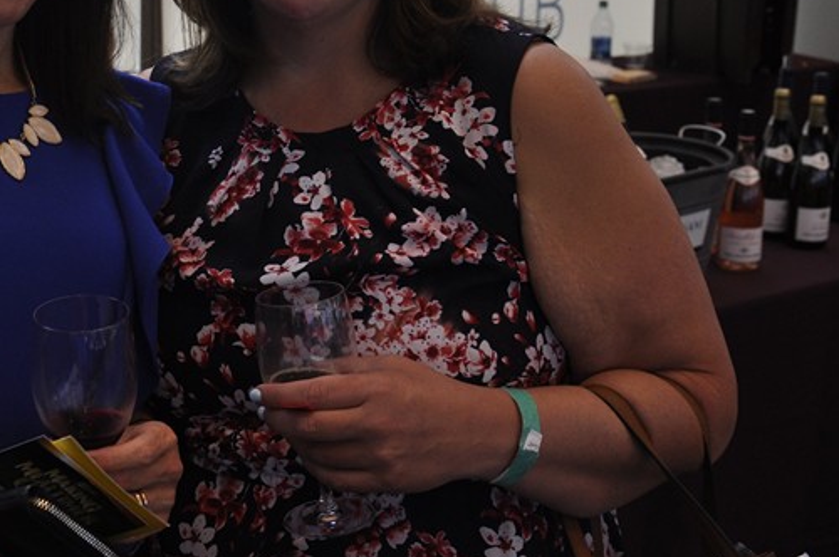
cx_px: 181
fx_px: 1536
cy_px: 102
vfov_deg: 20.3
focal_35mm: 66
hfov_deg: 29.9
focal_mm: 22
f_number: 5
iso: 400
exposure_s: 1/60
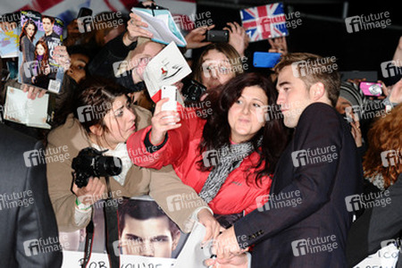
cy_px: 134
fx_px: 1340
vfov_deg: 11.4
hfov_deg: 17.1
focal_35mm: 120
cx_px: 201
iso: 320
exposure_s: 1/200
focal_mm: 80
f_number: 4.5
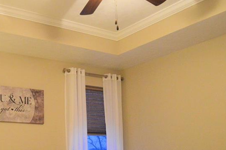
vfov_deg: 25.9
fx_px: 320
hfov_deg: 38.0
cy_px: 121
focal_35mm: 51
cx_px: 58
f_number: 3.5
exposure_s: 1/60
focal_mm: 18
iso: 1800
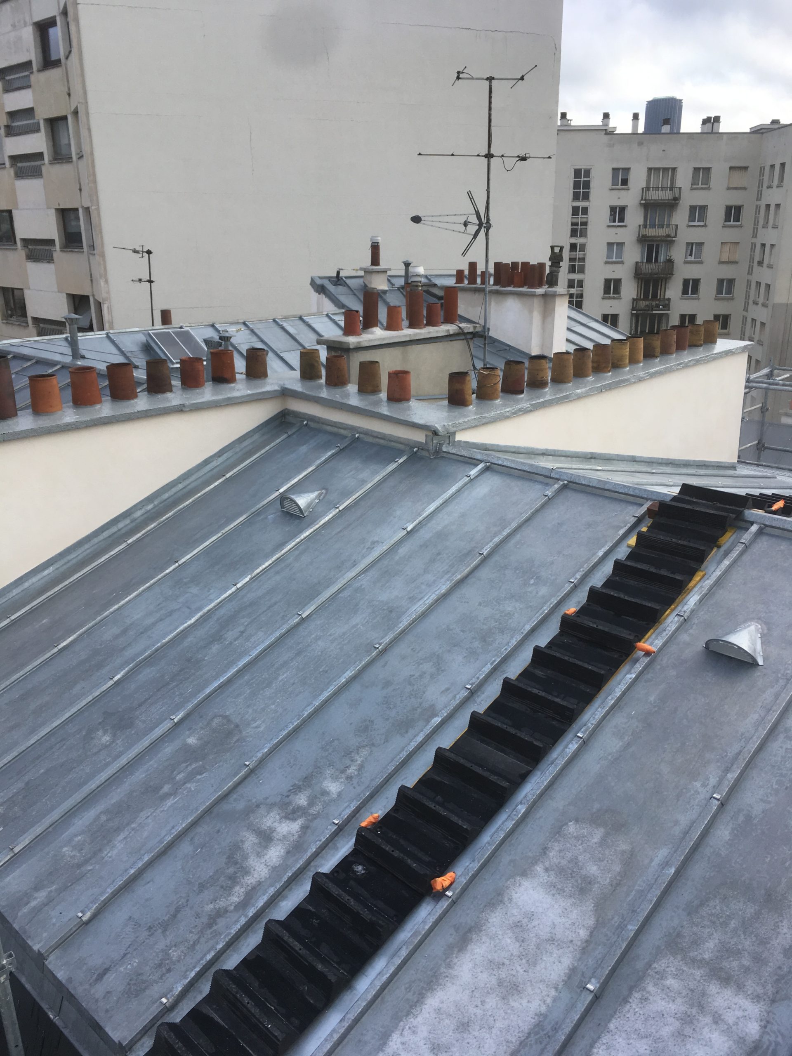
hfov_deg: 48.2
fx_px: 885
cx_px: 396
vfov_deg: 61.7
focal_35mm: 29
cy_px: 528
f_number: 2.2
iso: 25
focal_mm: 4.15
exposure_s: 1/641
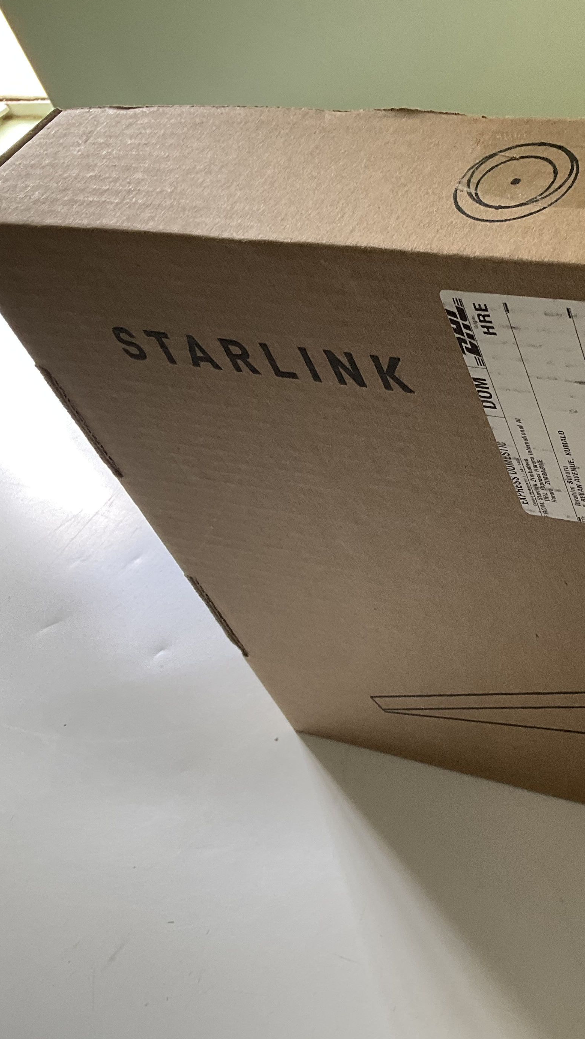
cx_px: 623
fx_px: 1268
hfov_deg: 24.4
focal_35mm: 46
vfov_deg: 44.6
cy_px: 508
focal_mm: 3
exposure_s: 1/50
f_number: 1.8
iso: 64
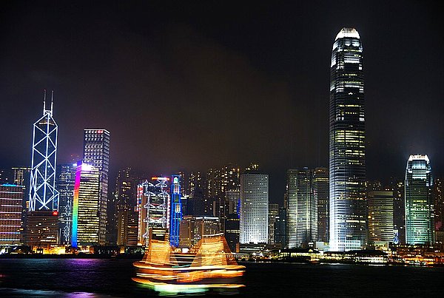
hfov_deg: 33.3
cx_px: 222
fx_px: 742
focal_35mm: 60
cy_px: 149
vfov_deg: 22.7
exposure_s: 2
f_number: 5
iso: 100
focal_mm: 40
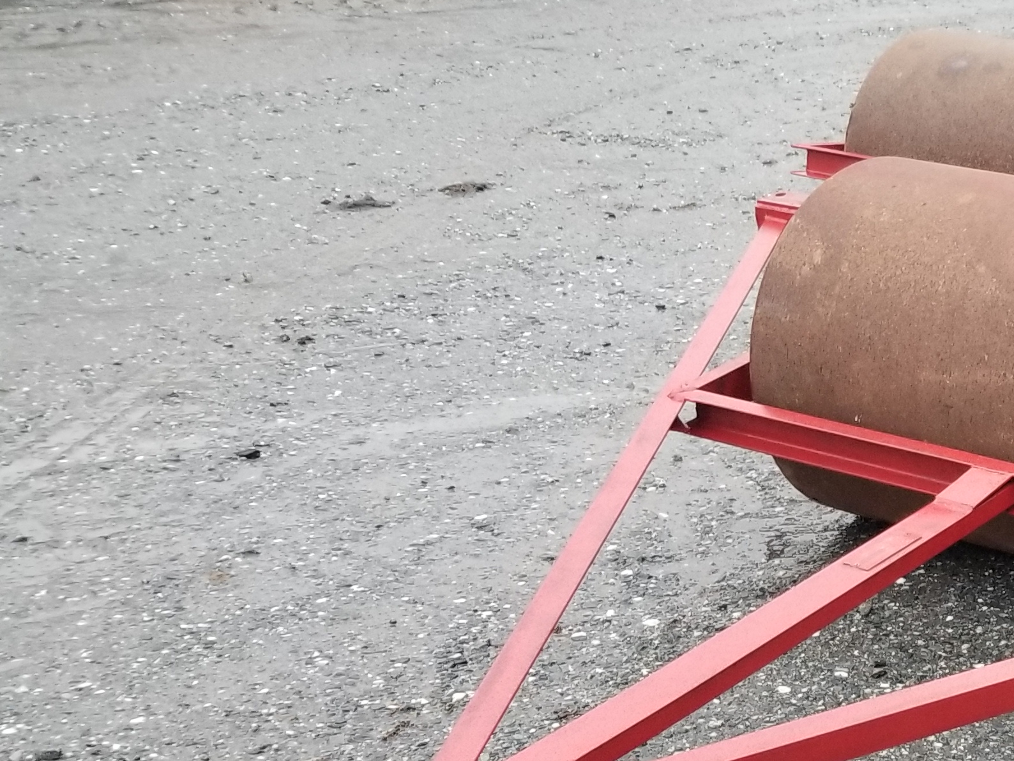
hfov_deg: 25.7
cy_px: 549
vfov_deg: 22.1
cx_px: 1277
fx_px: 1933
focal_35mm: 66
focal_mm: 4.25
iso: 160
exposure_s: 1/50
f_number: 1.7
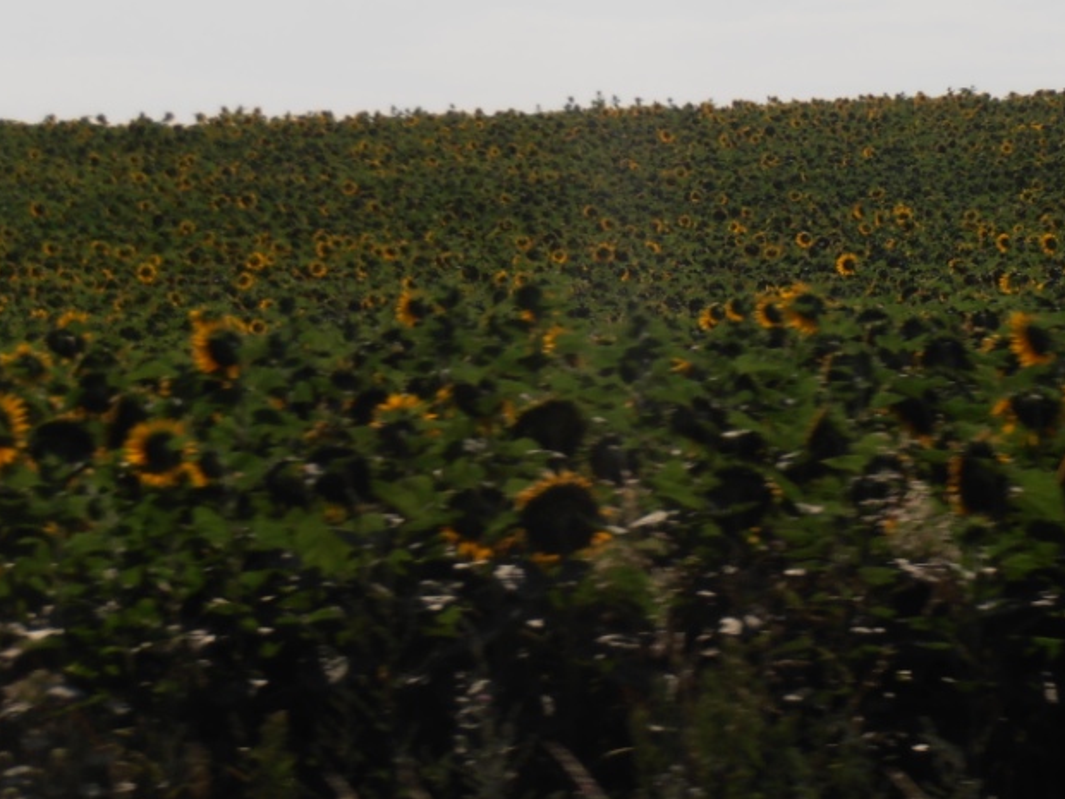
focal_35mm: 228
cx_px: 804
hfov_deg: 8.7
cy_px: 308
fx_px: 7015
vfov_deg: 6.5
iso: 80
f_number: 15
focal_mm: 24.39
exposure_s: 1/250
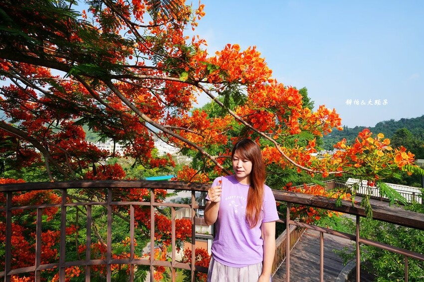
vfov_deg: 70.4
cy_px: 141
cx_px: 212
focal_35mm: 17
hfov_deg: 93.3
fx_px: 200
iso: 160
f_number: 8
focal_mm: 17
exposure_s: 1/250
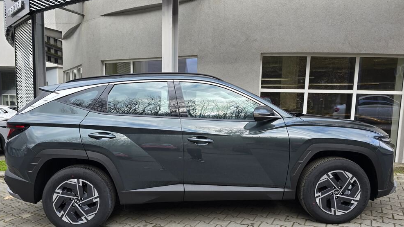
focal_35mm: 26
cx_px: 197
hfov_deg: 71.9
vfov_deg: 44.2
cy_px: 135
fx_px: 279
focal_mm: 6.3
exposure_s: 1/180
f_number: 1.7
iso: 20
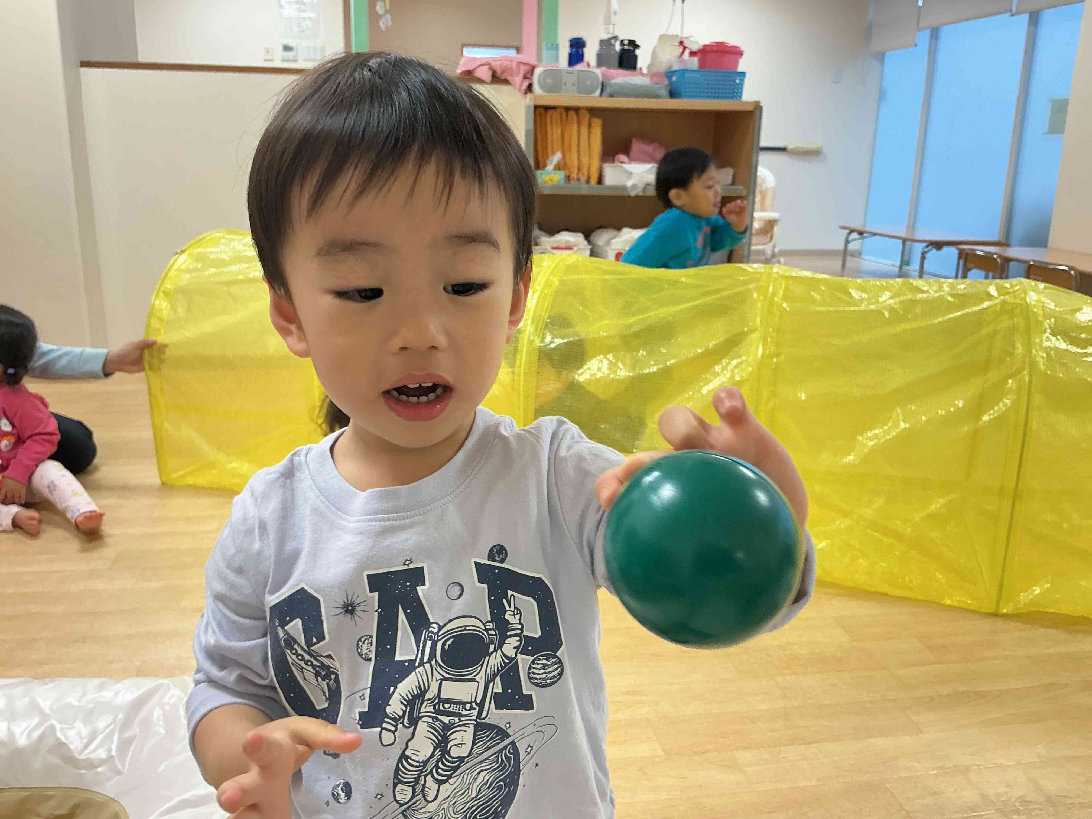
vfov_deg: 48.2
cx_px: 546
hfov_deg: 61.7
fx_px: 915
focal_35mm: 29
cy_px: 410
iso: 50
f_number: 1.8
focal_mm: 3
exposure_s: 1/120
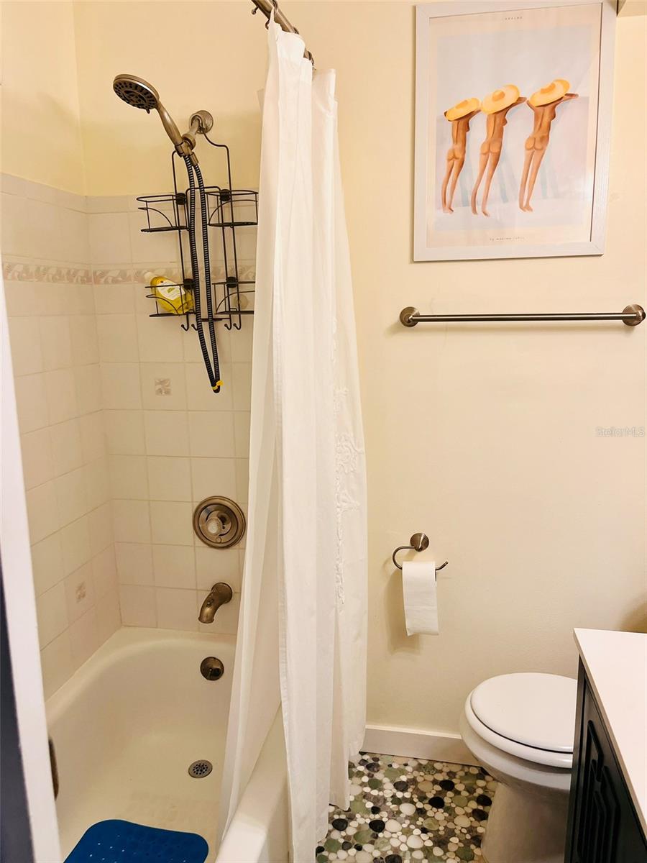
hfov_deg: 53.1
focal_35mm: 26
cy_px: 432
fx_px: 648
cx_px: 324
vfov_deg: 67.3
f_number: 1.6
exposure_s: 1/120
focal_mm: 5.1
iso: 100
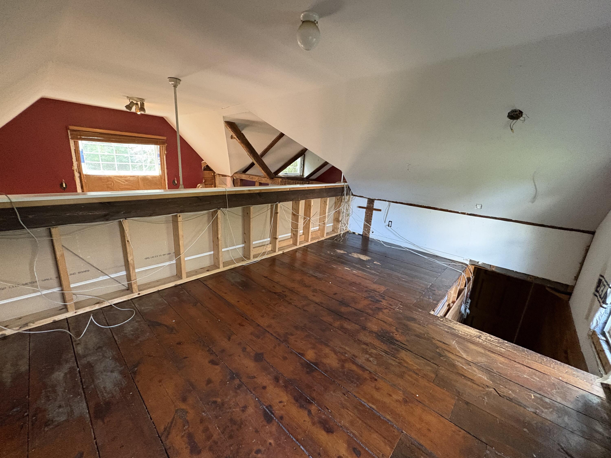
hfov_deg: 102.1
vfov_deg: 85.7
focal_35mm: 14
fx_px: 247
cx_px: 306
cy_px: 229
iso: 640
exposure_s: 1/60
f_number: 2.2
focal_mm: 2.22
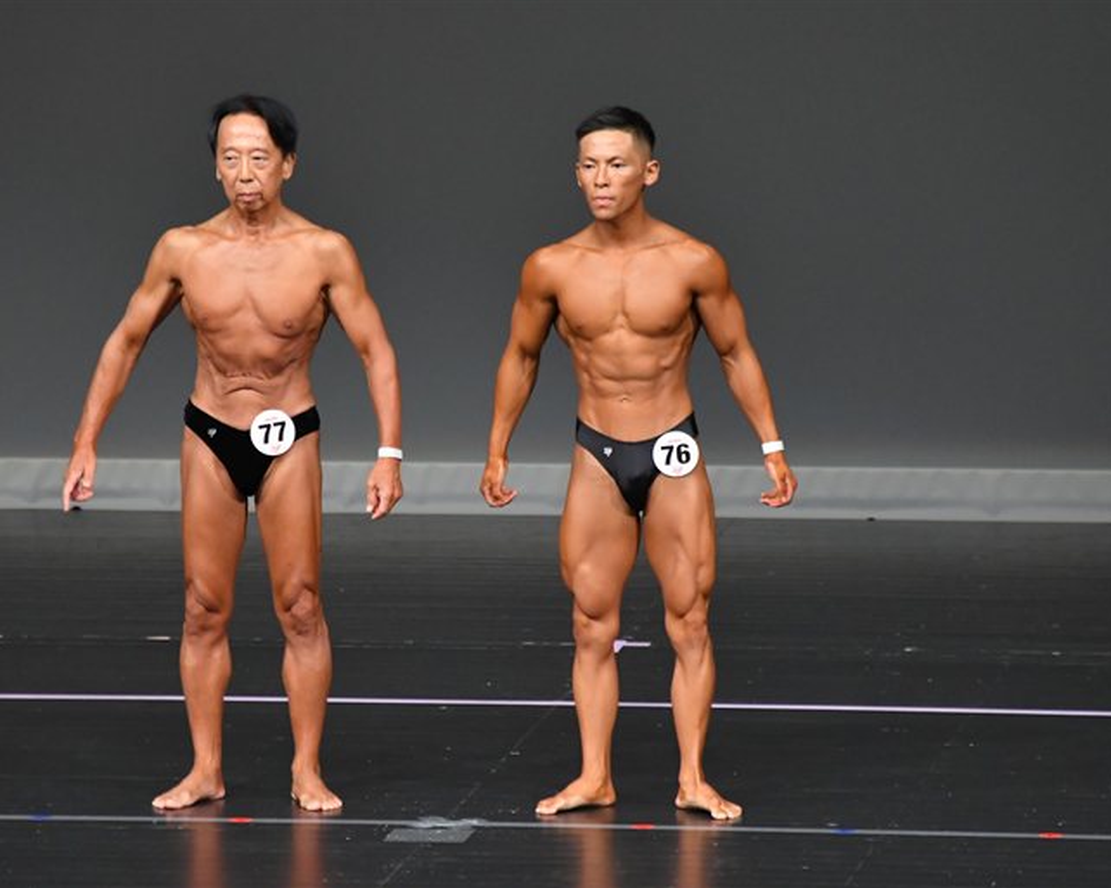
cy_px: 445
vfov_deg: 3.6
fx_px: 13968
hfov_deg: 4.6
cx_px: 491
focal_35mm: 425
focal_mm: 250
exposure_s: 1/400
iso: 4000
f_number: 5.6
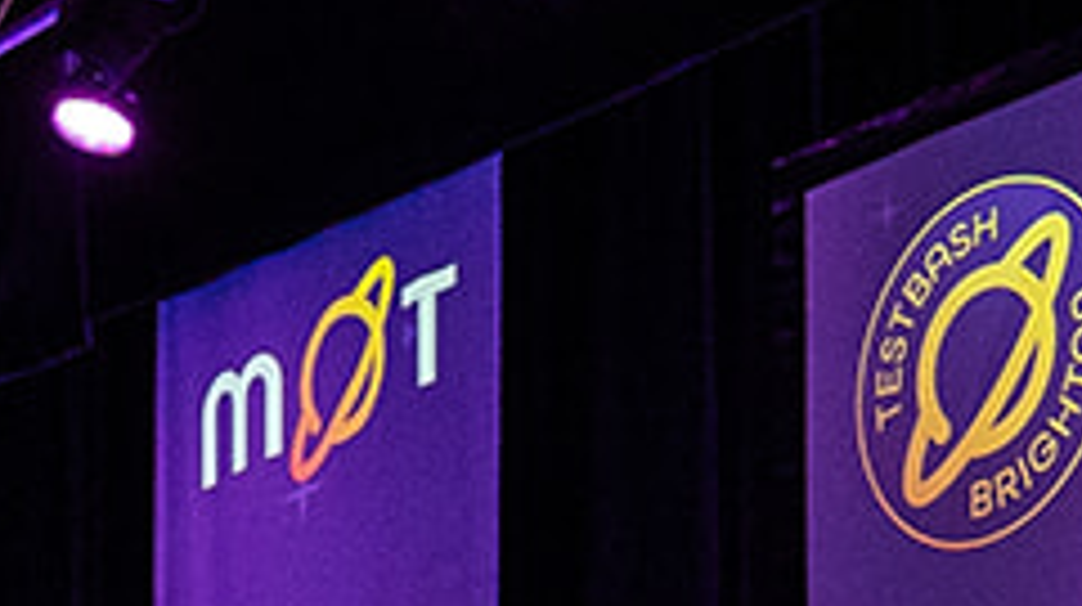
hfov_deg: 8.8
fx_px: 6993
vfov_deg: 4.7
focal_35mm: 244
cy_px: 2054
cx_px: 287
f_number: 6.3
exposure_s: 1/125
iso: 3200
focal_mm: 35
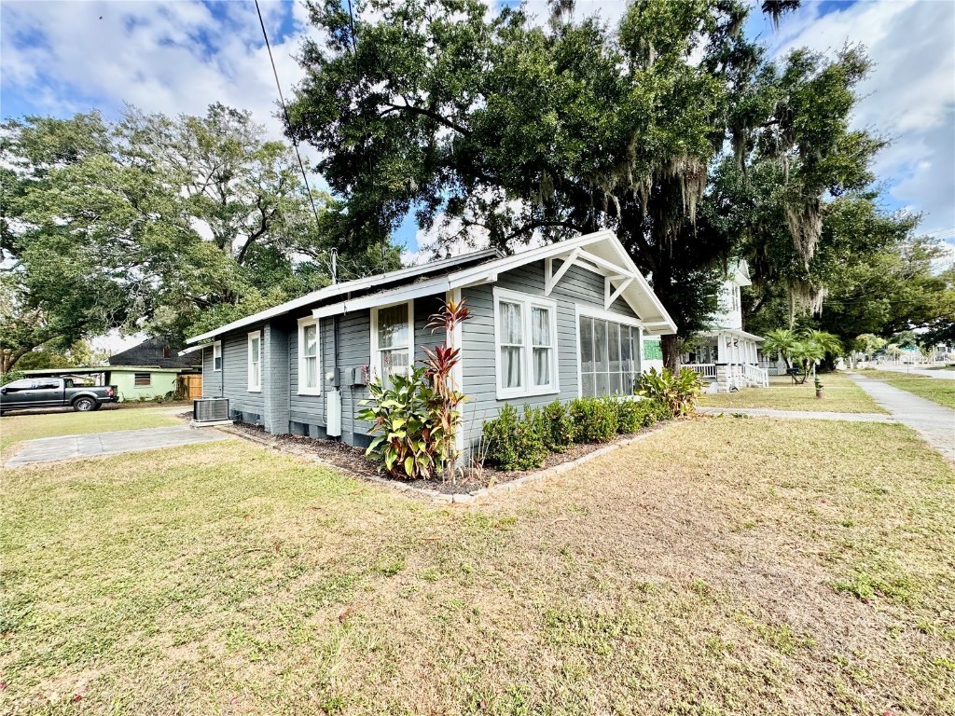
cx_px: 478
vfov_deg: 85.7
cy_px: 358
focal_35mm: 14
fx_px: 386
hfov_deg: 102.1
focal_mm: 2.22
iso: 40
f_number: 2.2
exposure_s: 1/620
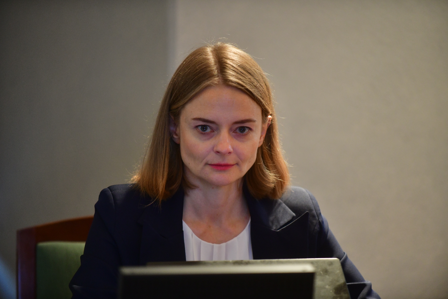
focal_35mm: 200
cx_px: 224
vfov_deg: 6.9
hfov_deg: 10.3
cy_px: 150
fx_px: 2489
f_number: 2.8
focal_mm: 200
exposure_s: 1/125
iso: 1250
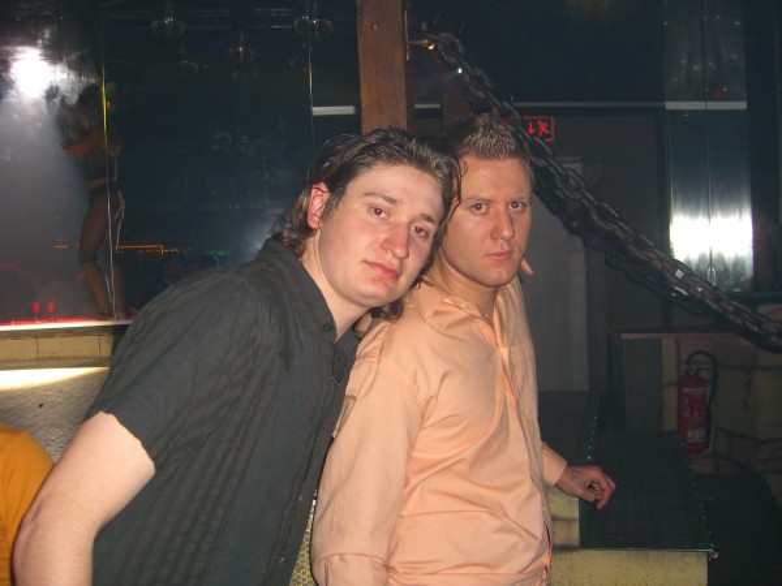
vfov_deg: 37.7
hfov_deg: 49.0
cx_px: 391
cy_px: 293
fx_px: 858
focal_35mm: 38
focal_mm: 7.9
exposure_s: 1/60
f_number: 2.8
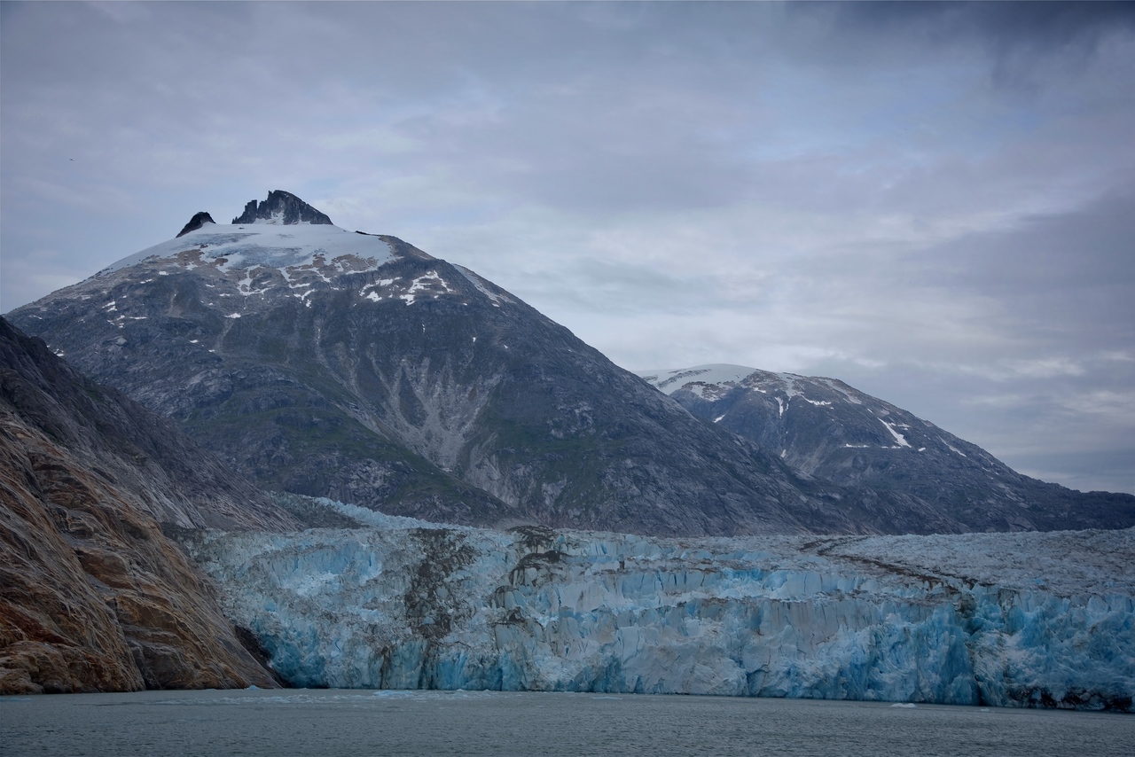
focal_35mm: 55
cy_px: 378
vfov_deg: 24.6
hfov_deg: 36.2
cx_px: 568
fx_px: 1734
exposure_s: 1/160
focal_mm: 55
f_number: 8
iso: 100
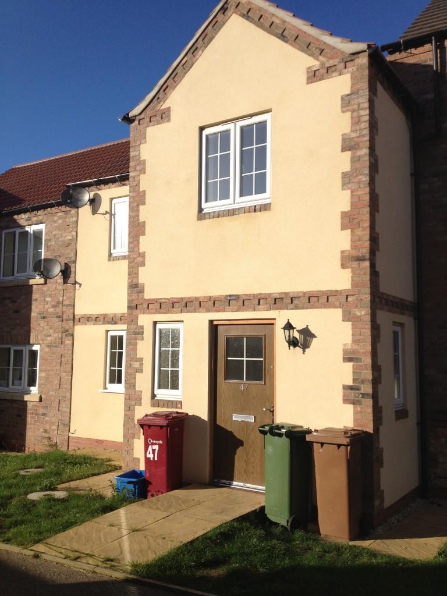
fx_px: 603
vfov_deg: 52.6
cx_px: 224
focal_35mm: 35
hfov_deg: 40.7
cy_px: 298
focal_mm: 4.28
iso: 50
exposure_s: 1/1842
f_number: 2.4
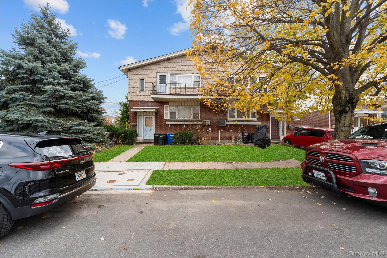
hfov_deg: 104.3
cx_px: 194
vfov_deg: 81.2
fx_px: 150
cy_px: 129
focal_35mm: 14
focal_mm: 14
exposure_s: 1/250
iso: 800
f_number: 10
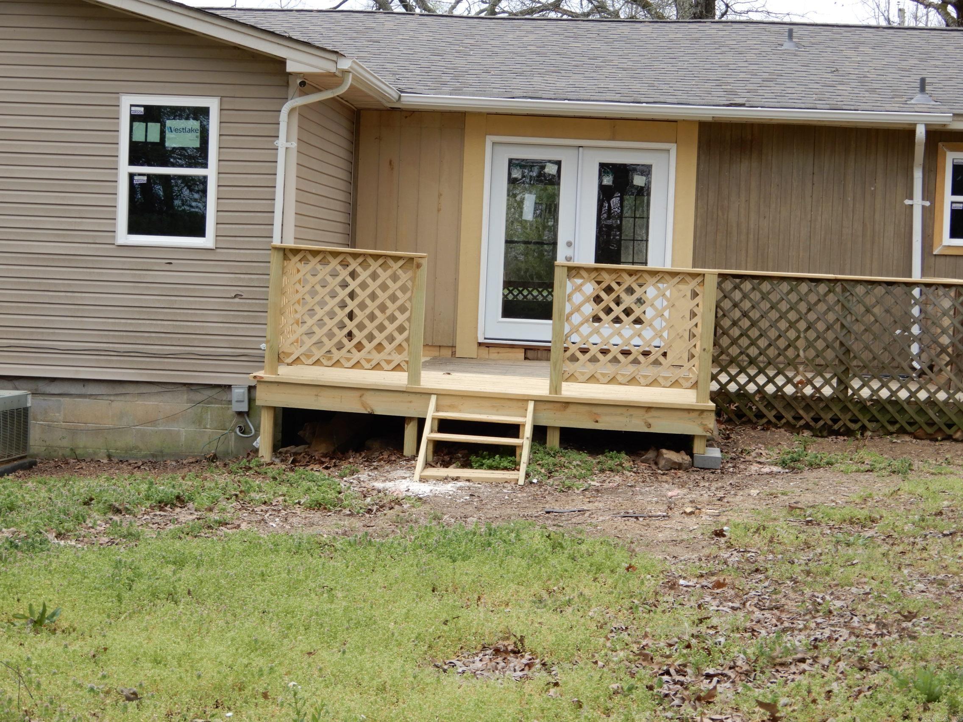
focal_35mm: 70
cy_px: 361
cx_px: 482
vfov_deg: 21.0
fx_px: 1947
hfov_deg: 27.8
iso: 80
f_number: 4.5
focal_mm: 12.5
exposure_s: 1/160
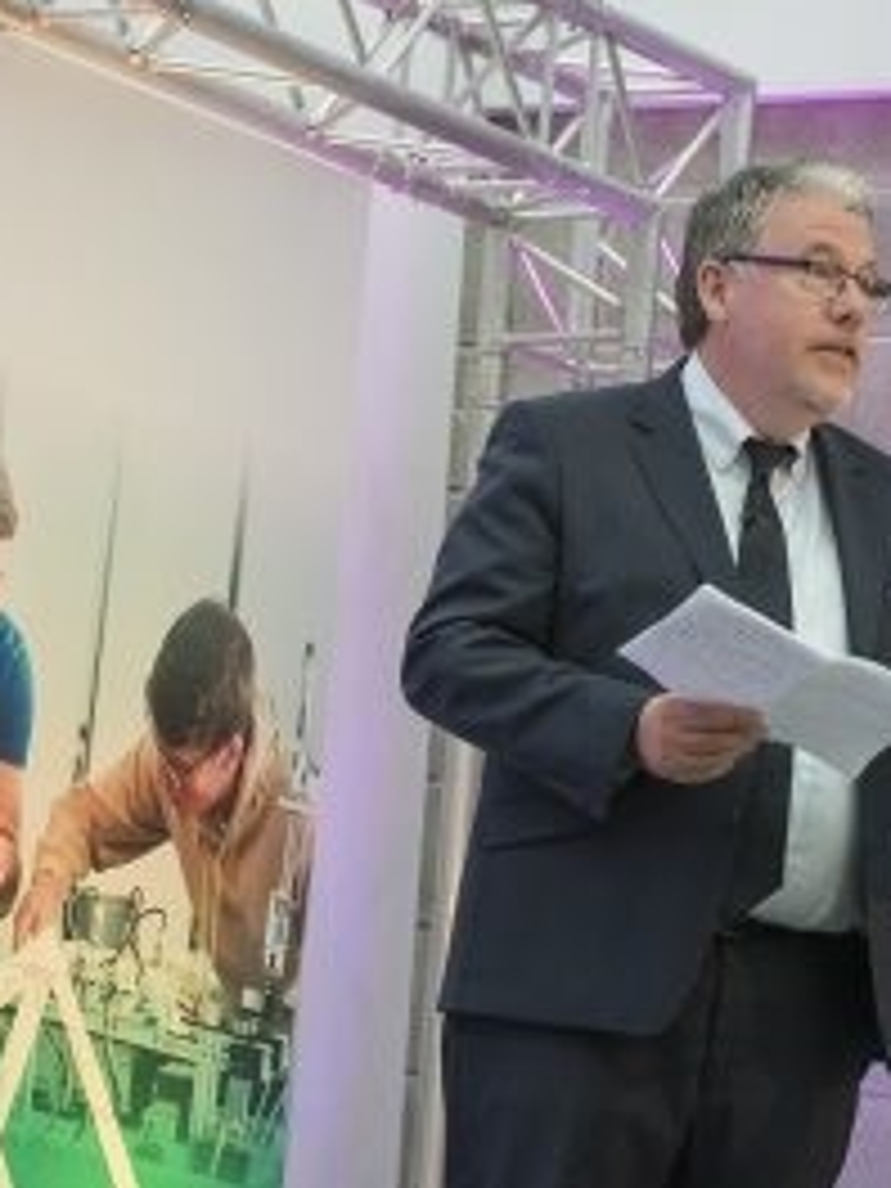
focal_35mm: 291
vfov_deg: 6.8
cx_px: 590
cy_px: 596
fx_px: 9987
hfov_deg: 5.1
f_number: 5.6
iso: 1250
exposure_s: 1/125
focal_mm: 200
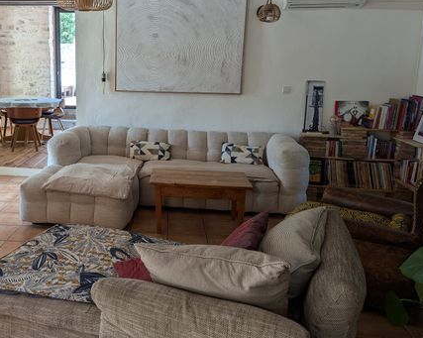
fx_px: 413
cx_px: 138
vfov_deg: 44.4
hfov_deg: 53.1
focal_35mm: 33
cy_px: 142
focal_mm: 6.81
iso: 56
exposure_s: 1/75
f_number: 1.85
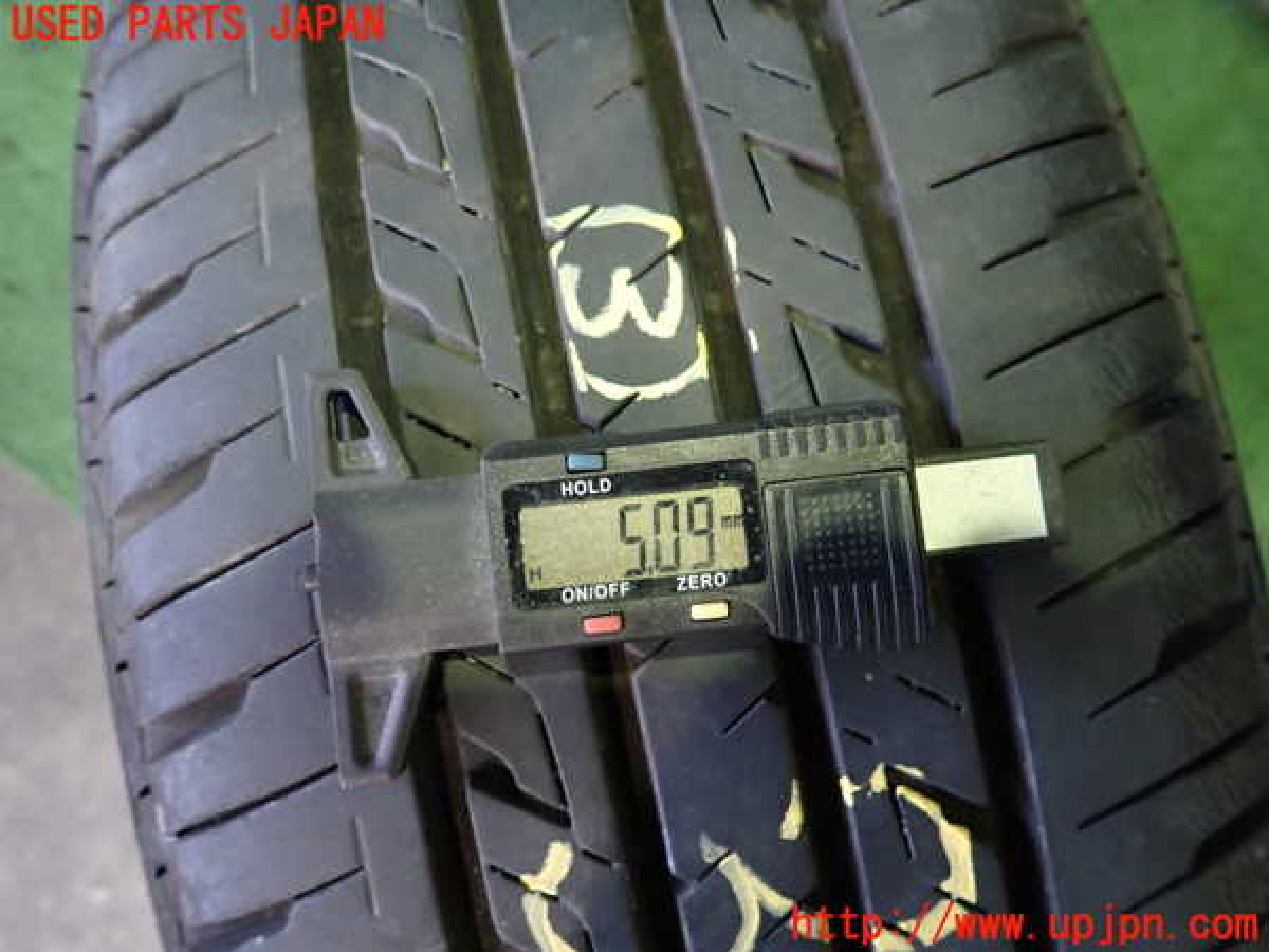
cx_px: 634
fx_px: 916
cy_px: 476
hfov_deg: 69.4
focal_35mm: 25
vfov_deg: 54.9
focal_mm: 4.5
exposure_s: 1/30
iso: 800
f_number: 2
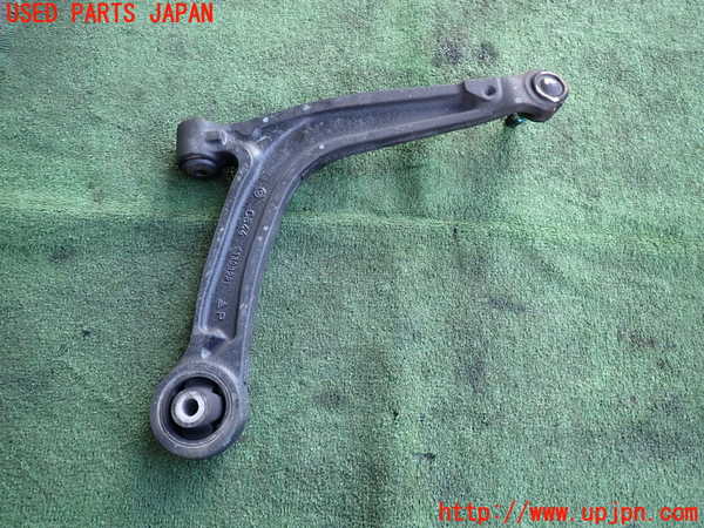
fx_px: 508
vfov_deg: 54.9
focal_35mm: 25
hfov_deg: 69.4
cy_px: 264
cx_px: 352
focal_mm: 4.5
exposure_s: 1/125
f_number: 2
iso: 125
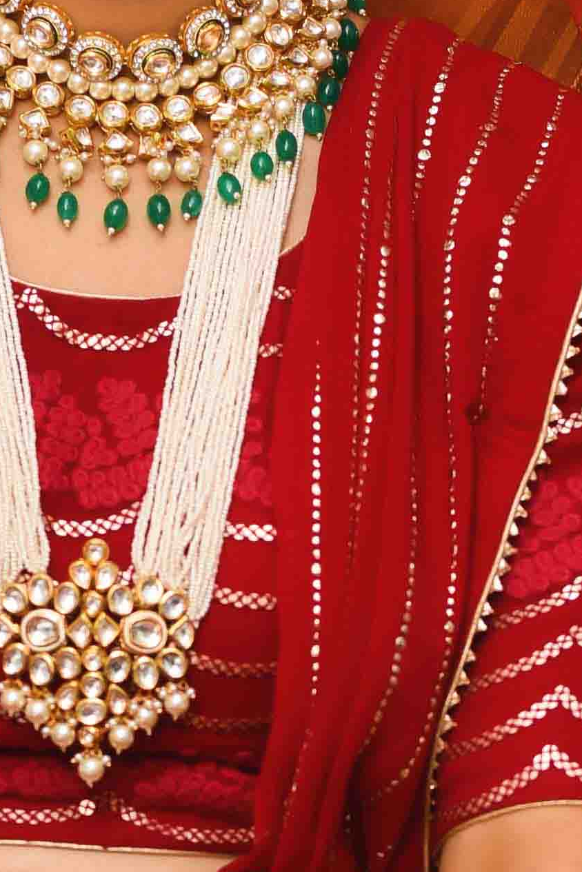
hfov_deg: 4.7
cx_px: 410
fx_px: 7052
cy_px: 878
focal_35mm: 291
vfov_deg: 7.1
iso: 320
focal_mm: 50
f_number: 2.8
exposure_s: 1/100
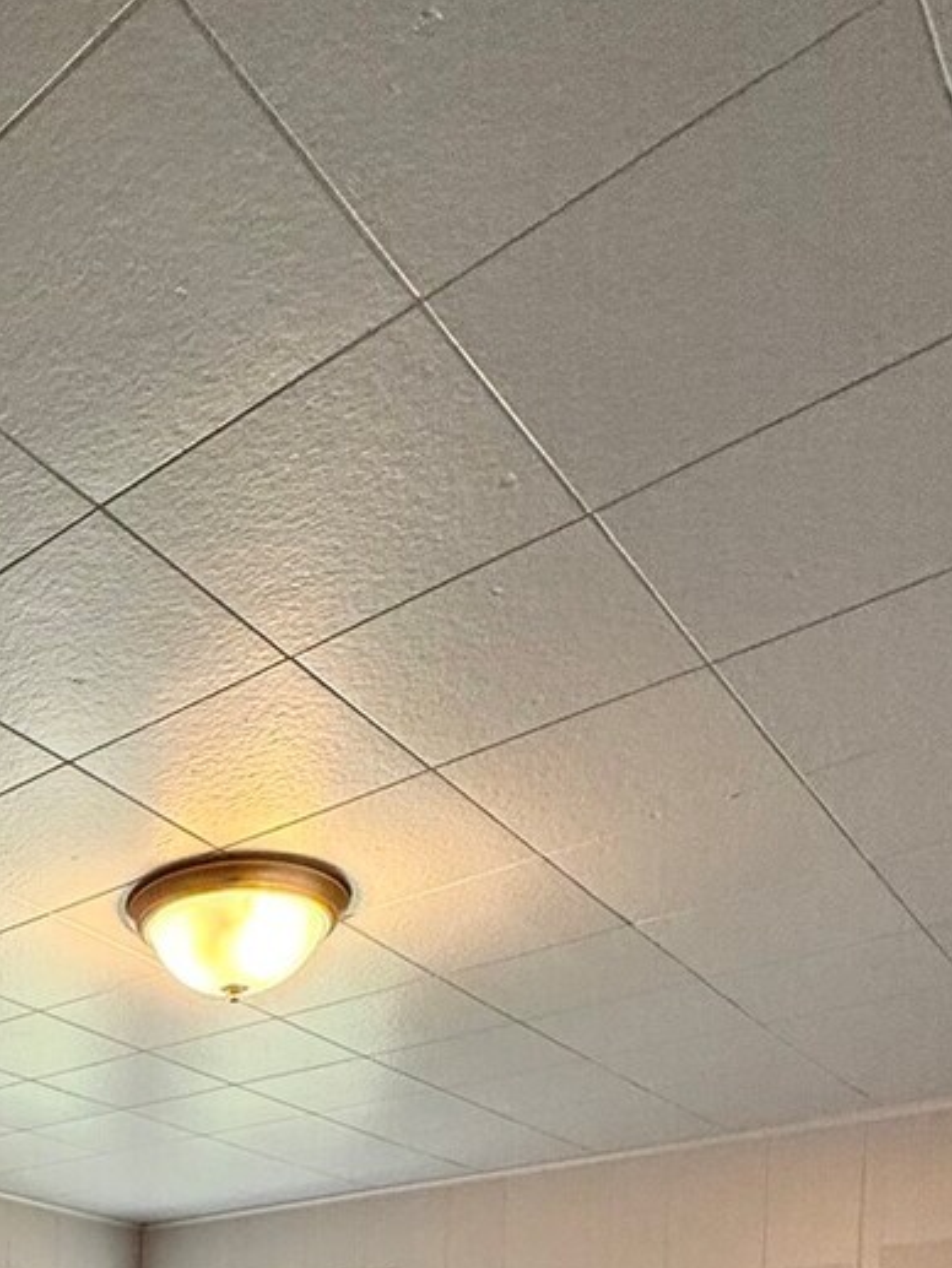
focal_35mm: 39
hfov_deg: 32.9
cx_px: -56
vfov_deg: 35.3
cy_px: 1594
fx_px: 1430
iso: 200
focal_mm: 2.22
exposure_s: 1/120
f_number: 2.2
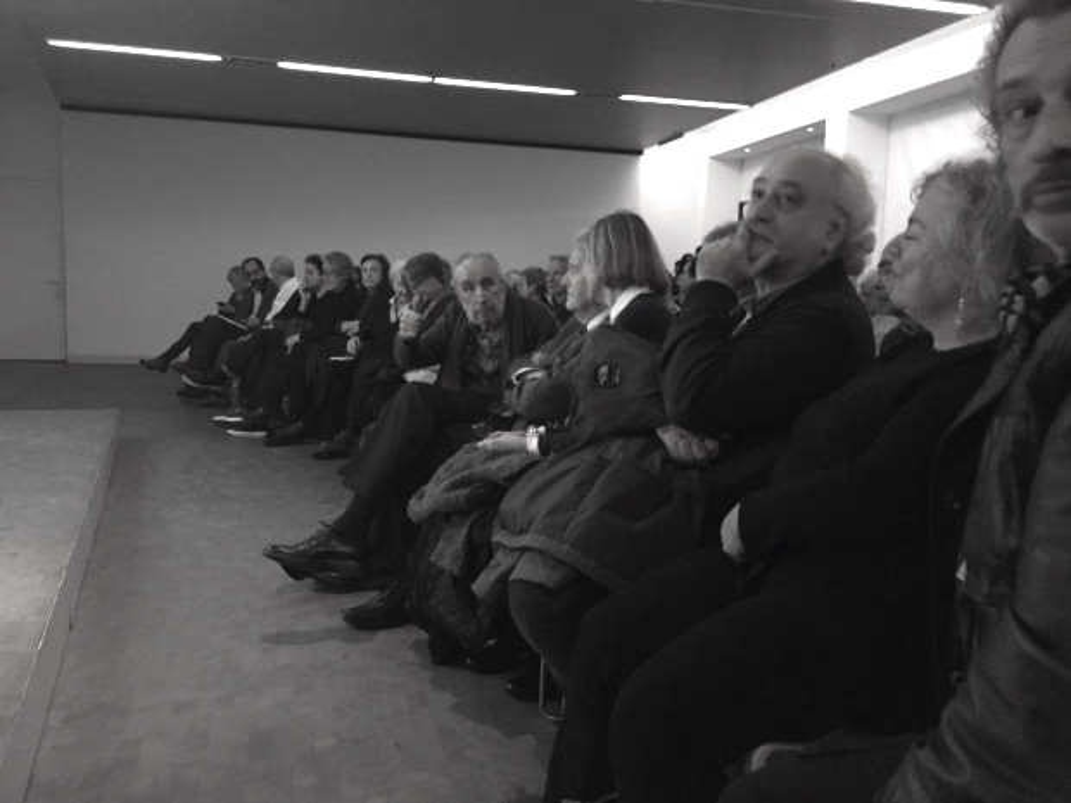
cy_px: 402
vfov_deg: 48.2
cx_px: 536
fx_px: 897
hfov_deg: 61.7
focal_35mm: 29
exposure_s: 1/17
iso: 800
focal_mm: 4.15
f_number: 2.2
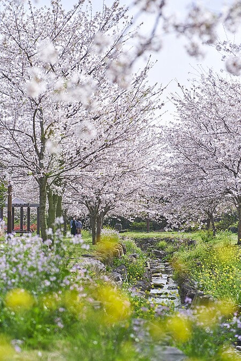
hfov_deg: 16.1
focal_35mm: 85
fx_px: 853
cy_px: 180
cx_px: 120
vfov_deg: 23.9
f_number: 2.8
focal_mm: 85
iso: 125
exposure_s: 1/1600
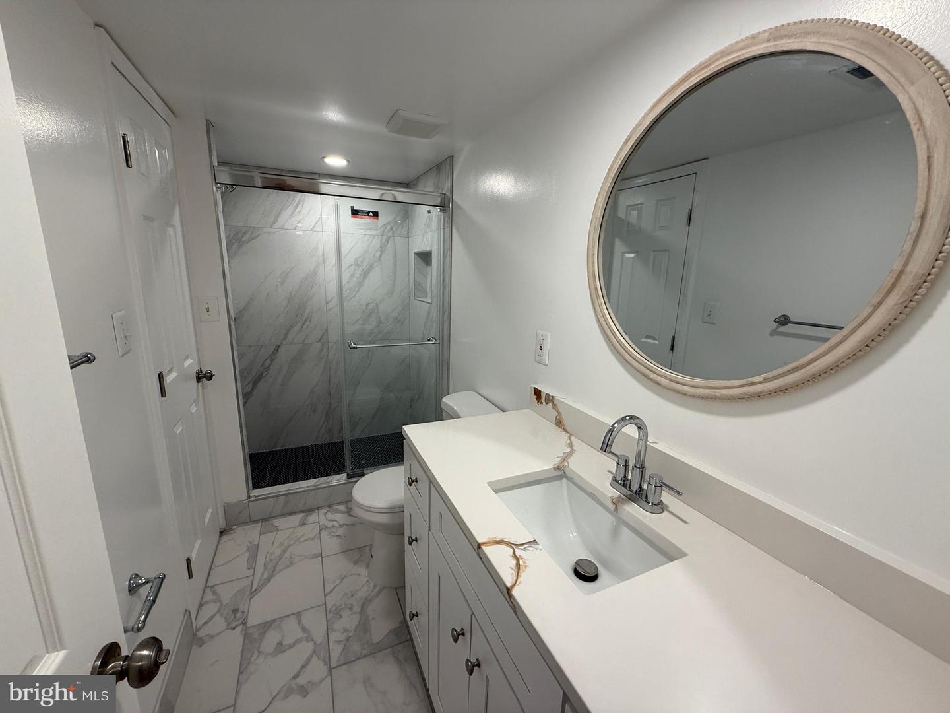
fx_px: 384
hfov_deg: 102.1
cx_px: 475
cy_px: 356
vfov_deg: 85.7
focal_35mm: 14
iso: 125
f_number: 2.2
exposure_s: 1/120
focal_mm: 2.22
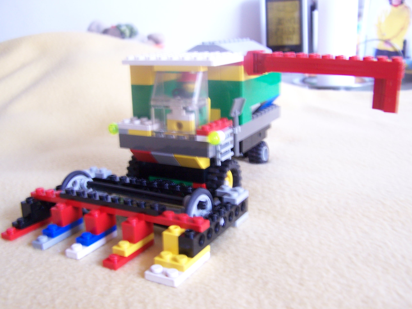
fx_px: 452
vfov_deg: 37.7
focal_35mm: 38
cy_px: 154
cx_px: 206
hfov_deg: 49.0
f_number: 2.8
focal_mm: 6.3
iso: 140
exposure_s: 1/10
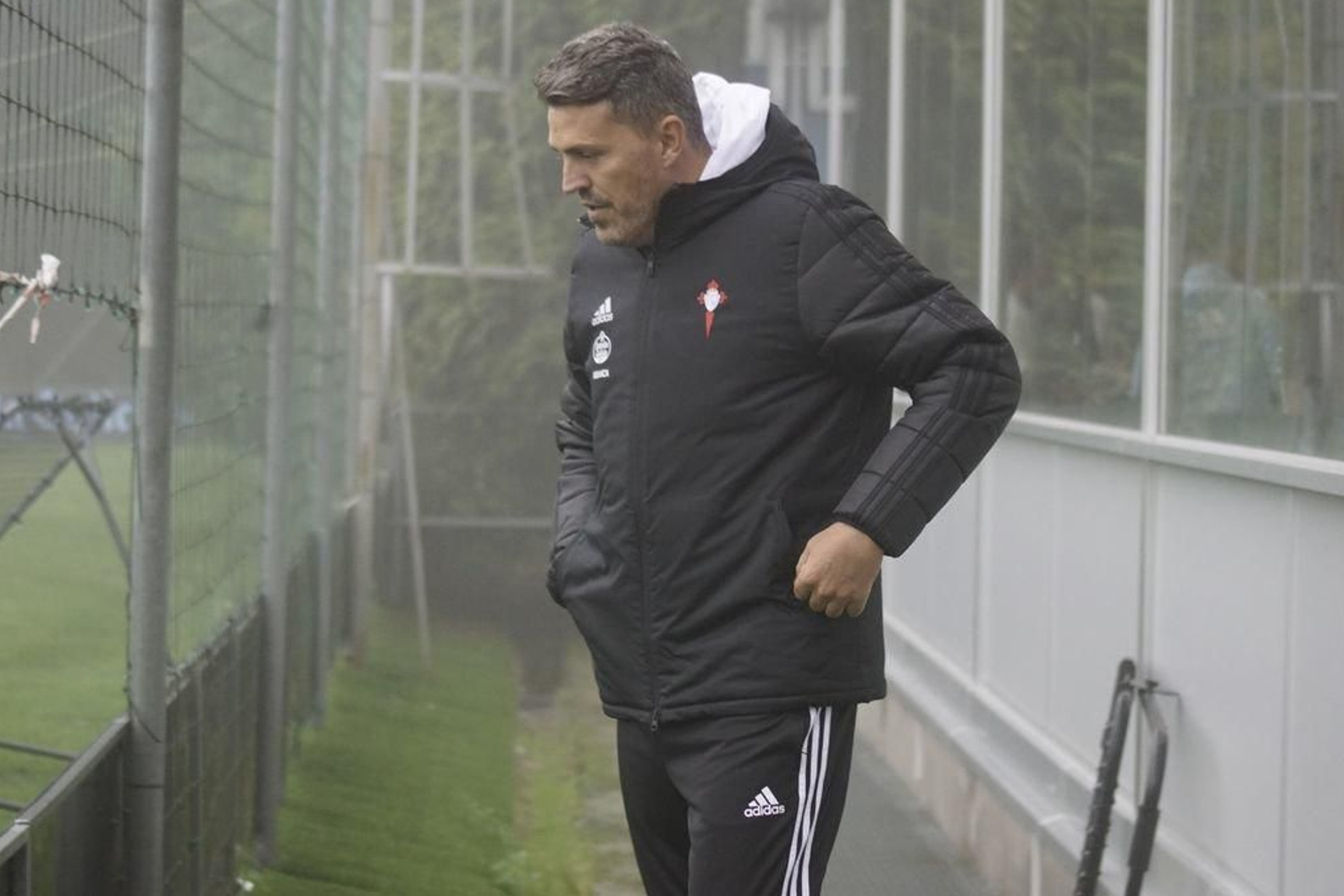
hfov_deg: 18.0
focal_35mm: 114
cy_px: 445
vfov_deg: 12.1
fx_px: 4237
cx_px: 672
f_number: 4.5
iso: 2000
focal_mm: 75
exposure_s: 1/400
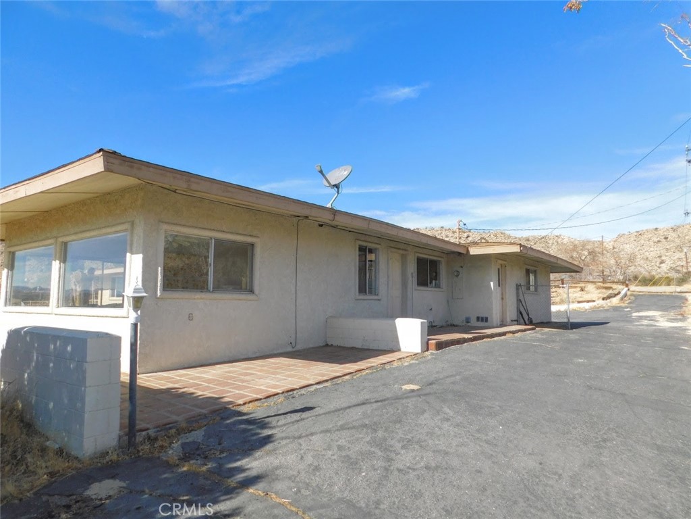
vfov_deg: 58.9
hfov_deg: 73.9
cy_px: 260
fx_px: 459
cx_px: 346
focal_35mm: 23
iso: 125
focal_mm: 4
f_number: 3
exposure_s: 1/1500
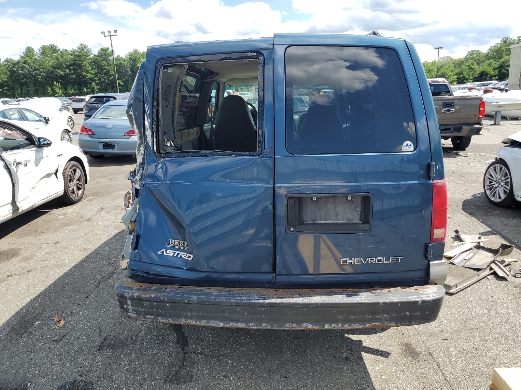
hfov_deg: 67.3
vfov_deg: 53.1
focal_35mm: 26
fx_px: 391
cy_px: 195
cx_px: 260
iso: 50
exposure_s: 1/1667
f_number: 1.5
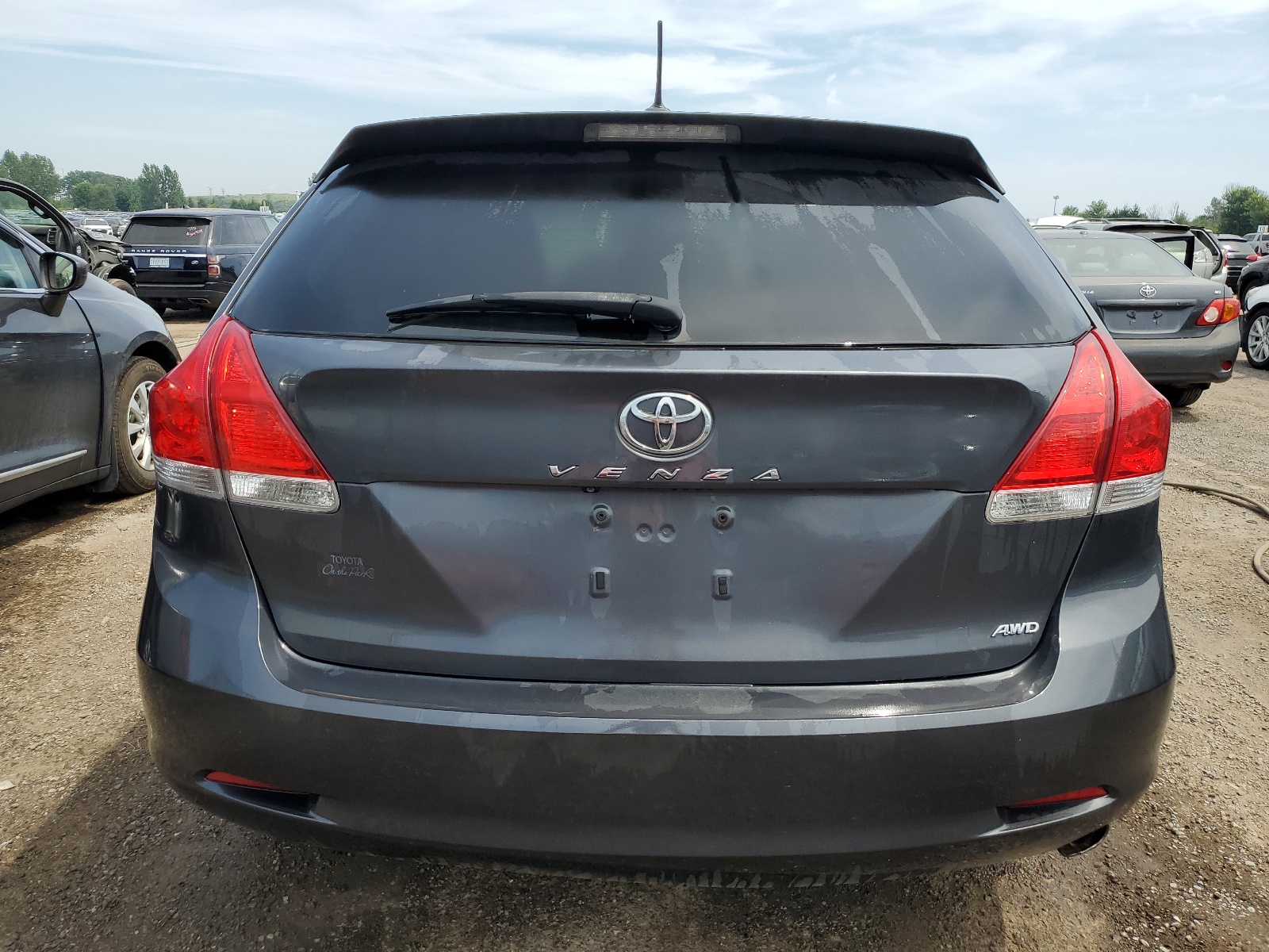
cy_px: 476
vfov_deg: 53.1
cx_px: 634
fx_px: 953
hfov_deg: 67.3
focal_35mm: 26
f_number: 1.5
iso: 50
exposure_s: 1/2000
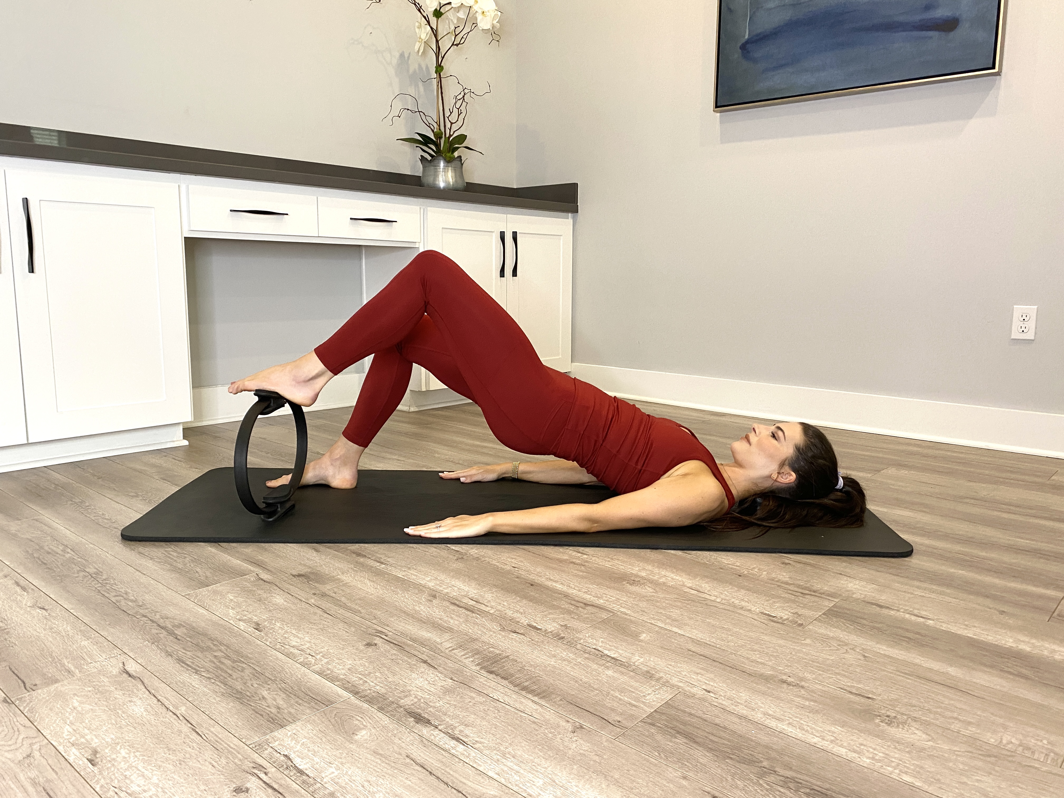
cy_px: 399
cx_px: 532
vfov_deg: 53.1
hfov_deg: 67.3
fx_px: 799
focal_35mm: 26
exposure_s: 1/60
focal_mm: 4.25
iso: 160
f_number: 1.8
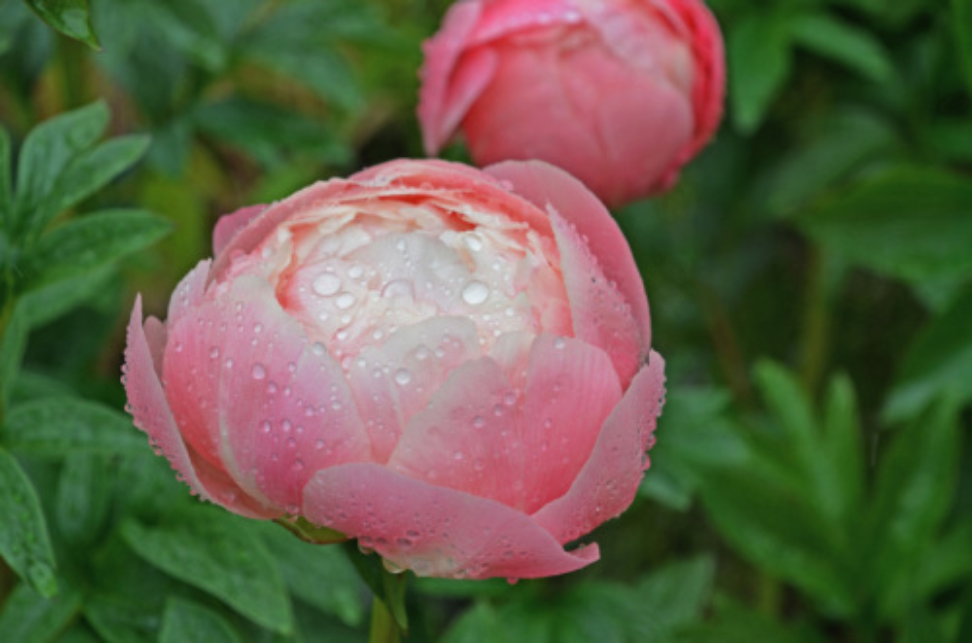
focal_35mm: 105
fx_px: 2829
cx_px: 486
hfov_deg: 19.5
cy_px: 322
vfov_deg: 13.0
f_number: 8
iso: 160
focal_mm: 70
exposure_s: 1/250
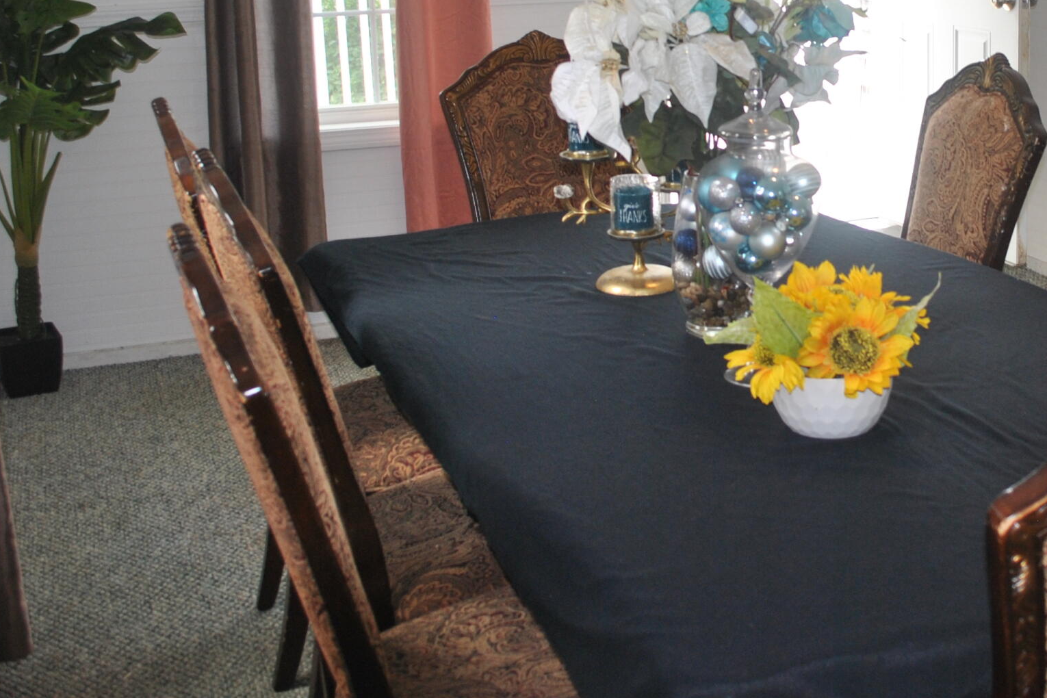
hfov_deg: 36.5
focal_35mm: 53
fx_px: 1541
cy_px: 143
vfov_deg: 25.1
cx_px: 809
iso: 200
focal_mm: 18
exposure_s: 1/60
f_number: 3.5
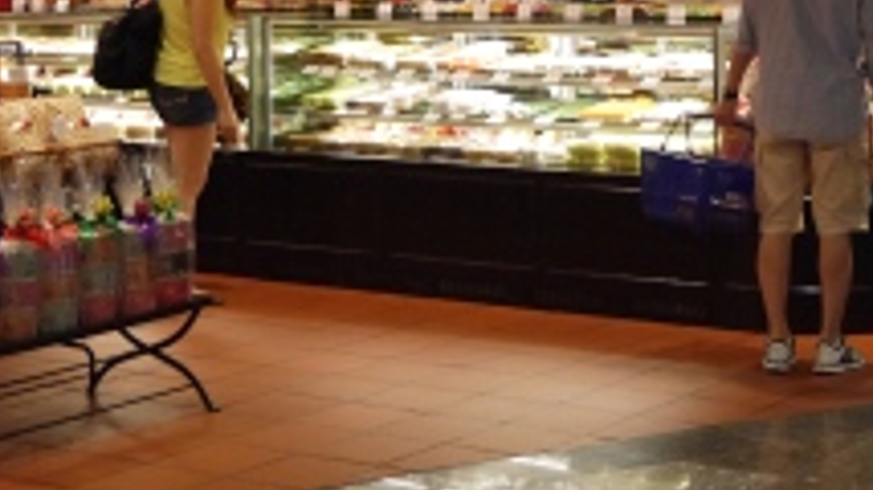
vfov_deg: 12.2
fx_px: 2221
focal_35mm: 96
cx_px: 624
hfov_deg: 22.1
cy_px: -176
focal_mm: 21
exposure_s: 1/60
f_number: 4.6
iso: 800
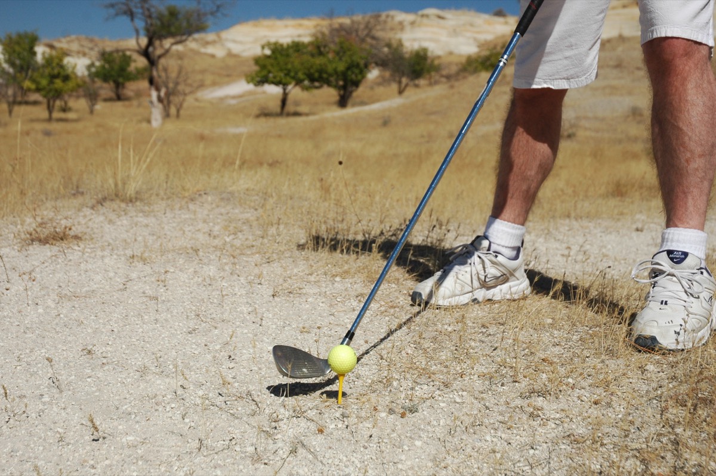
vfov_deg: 23.7
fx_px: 1133
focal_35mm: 57
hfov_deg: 35.1
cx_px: 358
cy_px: 238
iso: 400
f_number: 6.3
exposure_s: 1/1000
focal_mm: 38
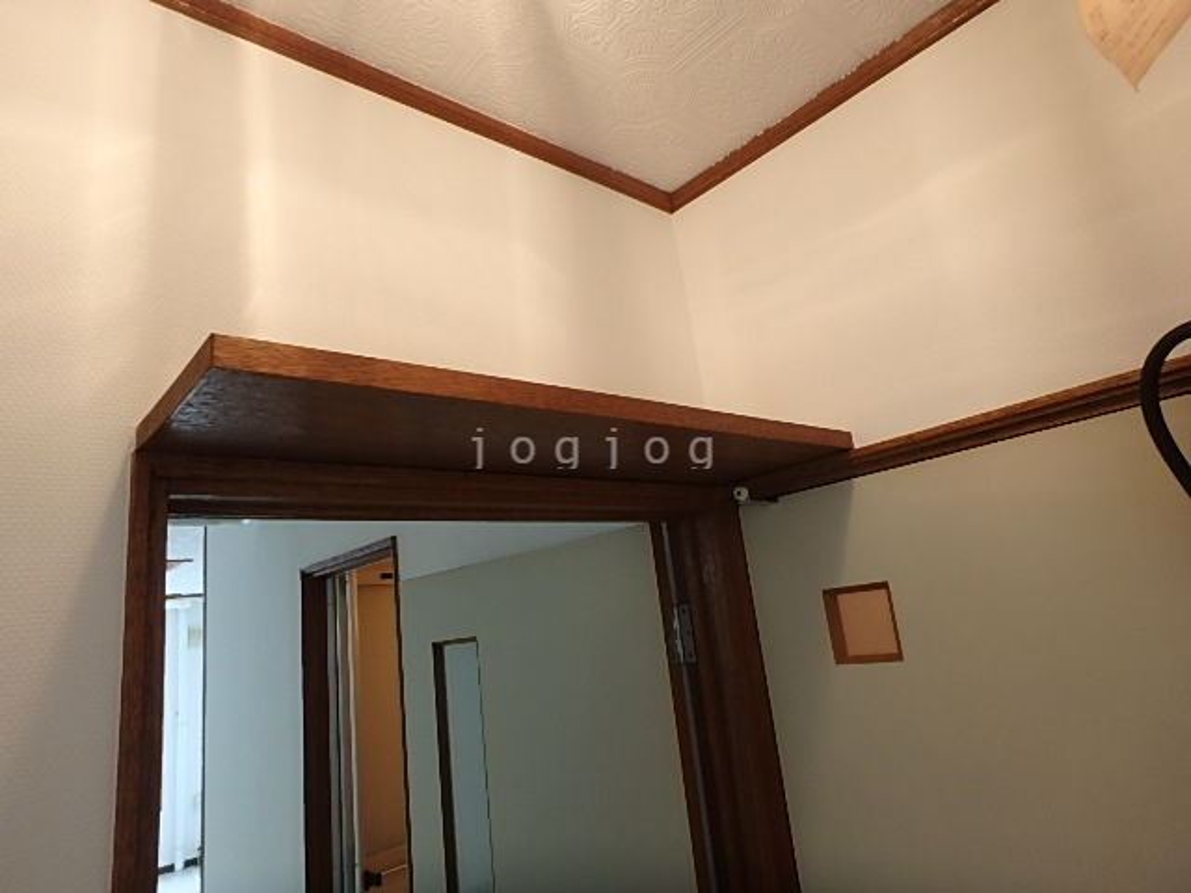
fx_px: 723
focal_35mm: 21
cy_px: 446
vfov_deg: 63.4
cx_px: 596
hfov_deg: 79.0
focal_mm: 3.7
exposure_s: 1/40
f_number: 3.5
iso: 200
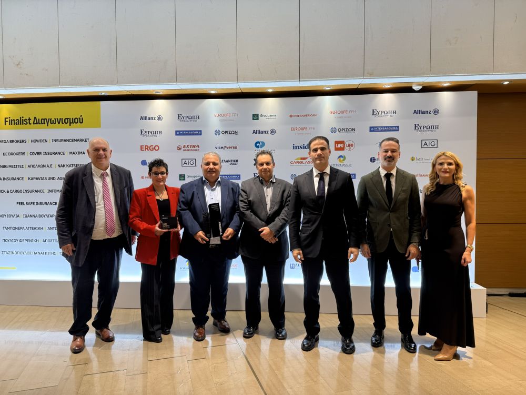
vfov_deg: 56.8
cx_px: 263
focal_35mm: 24
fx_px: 365
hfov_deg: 71.6
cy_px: 198
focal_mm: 6.76
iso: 80
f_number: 1.78
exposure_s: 1/100
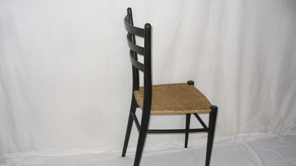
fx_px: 322
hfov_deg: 49.4
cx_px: 149
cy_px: 99
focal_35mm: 41
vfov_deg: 28.9
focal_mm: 6.1
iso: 320
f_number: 2.8
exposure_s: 1/30
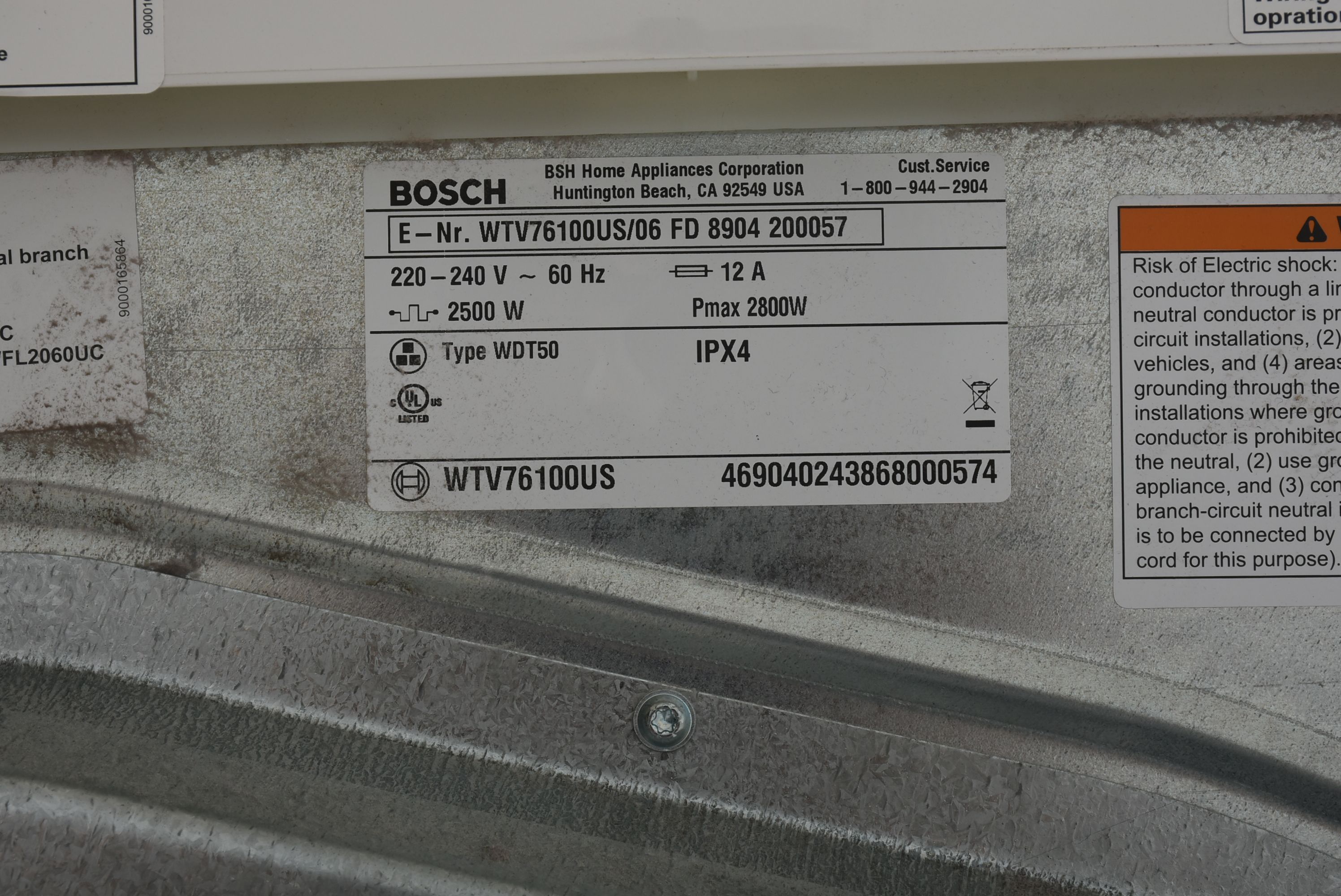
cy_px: 448
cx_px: 670
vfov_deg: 15.2
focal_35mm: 90
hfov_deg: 22.6
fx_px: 3355
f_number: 14
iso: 200
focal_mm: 60
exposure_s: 1/200
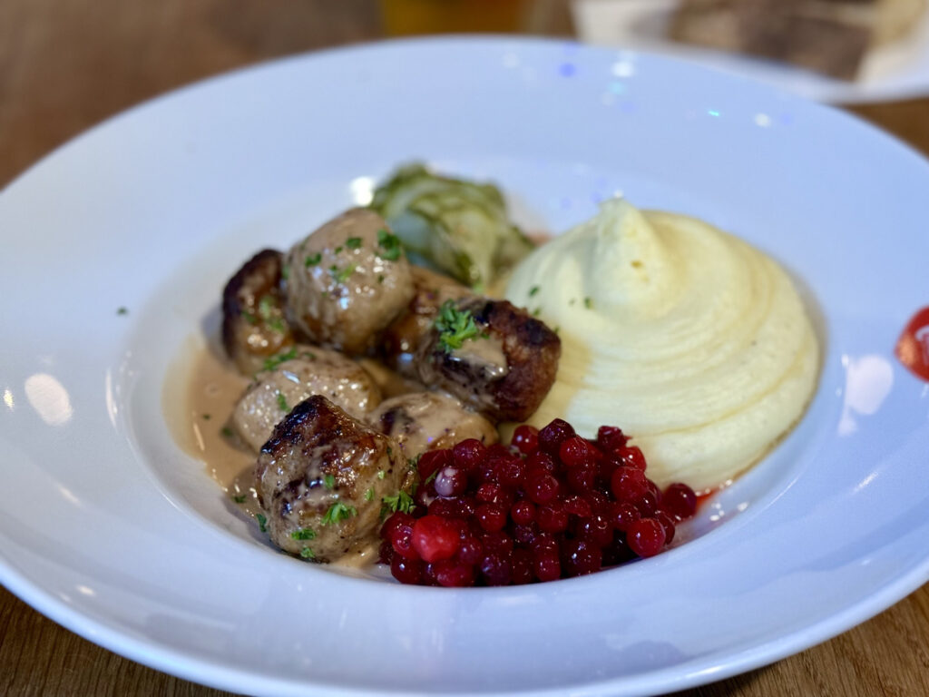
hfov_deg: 39.7
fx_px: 1288
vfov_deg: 30.3
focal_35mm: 48
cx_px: 464
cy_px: 348
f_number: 1.78
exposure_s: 1/33
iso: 200
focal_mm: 6.76
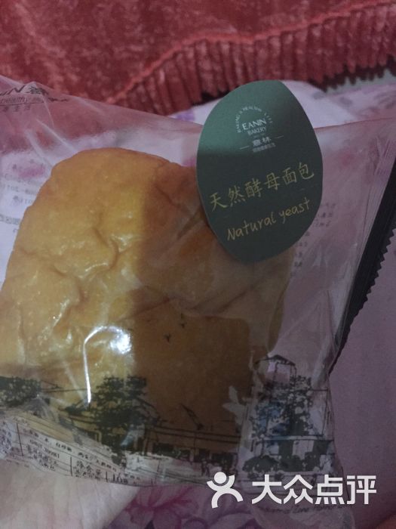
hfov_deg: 48.2
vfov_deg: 61.7
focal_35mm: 29
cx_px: 198
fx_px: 442
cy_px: 264
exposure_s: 1/17
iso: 800
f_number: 2.2
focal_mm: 4.15
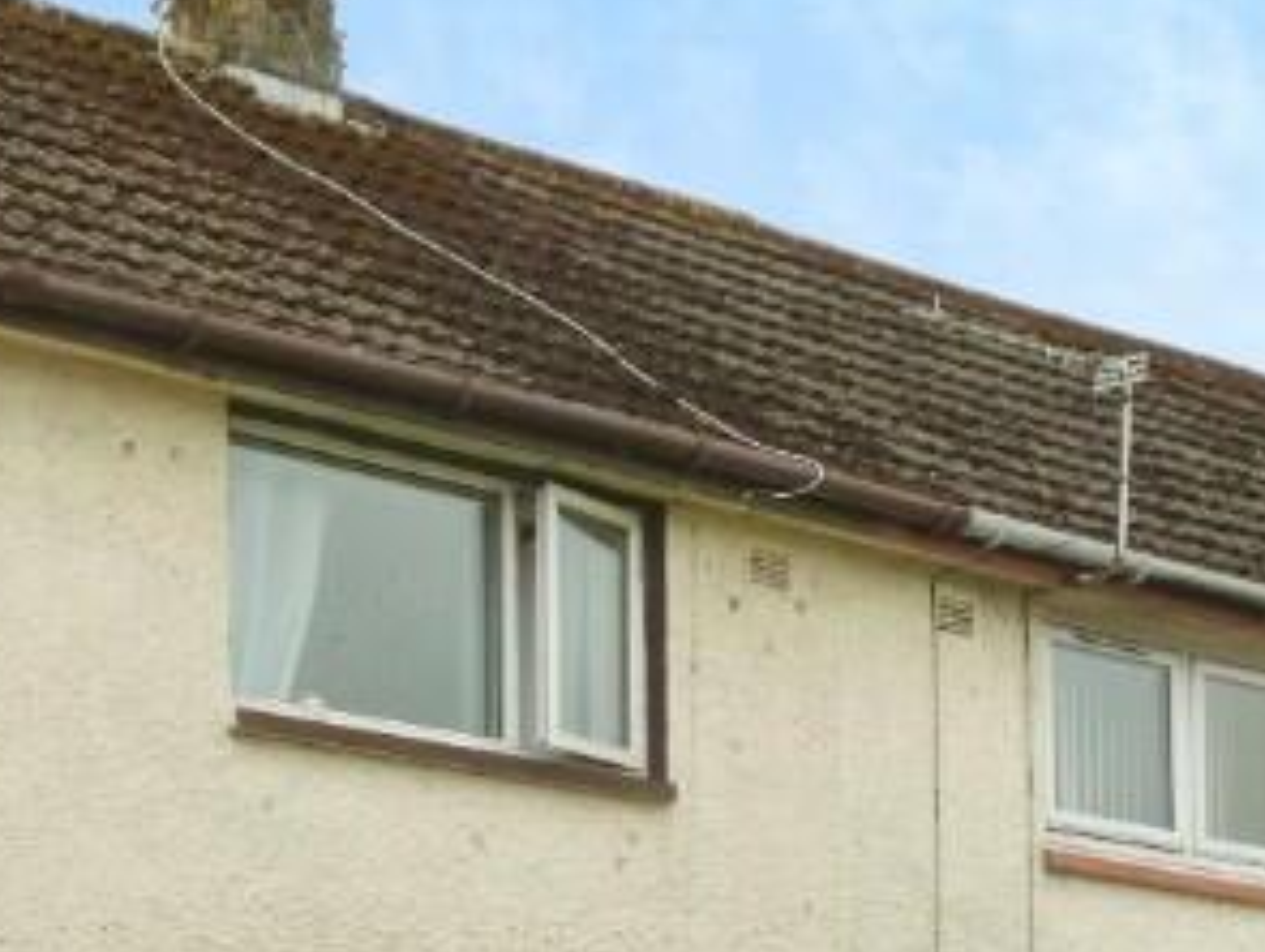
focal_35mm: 111
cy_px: 1066
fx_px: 4061
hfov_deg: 17.7
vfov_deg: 13.1
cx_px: 622
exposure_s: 1/320
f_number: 3.4
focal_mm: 5.8
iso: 80
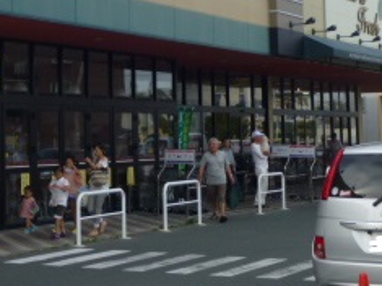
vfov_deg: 14.7
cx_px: 137
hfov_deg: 20.0
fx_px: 1081
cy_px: -28
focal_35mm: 98
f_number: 3.6
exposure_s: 1/500
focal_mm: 6.5
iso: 100
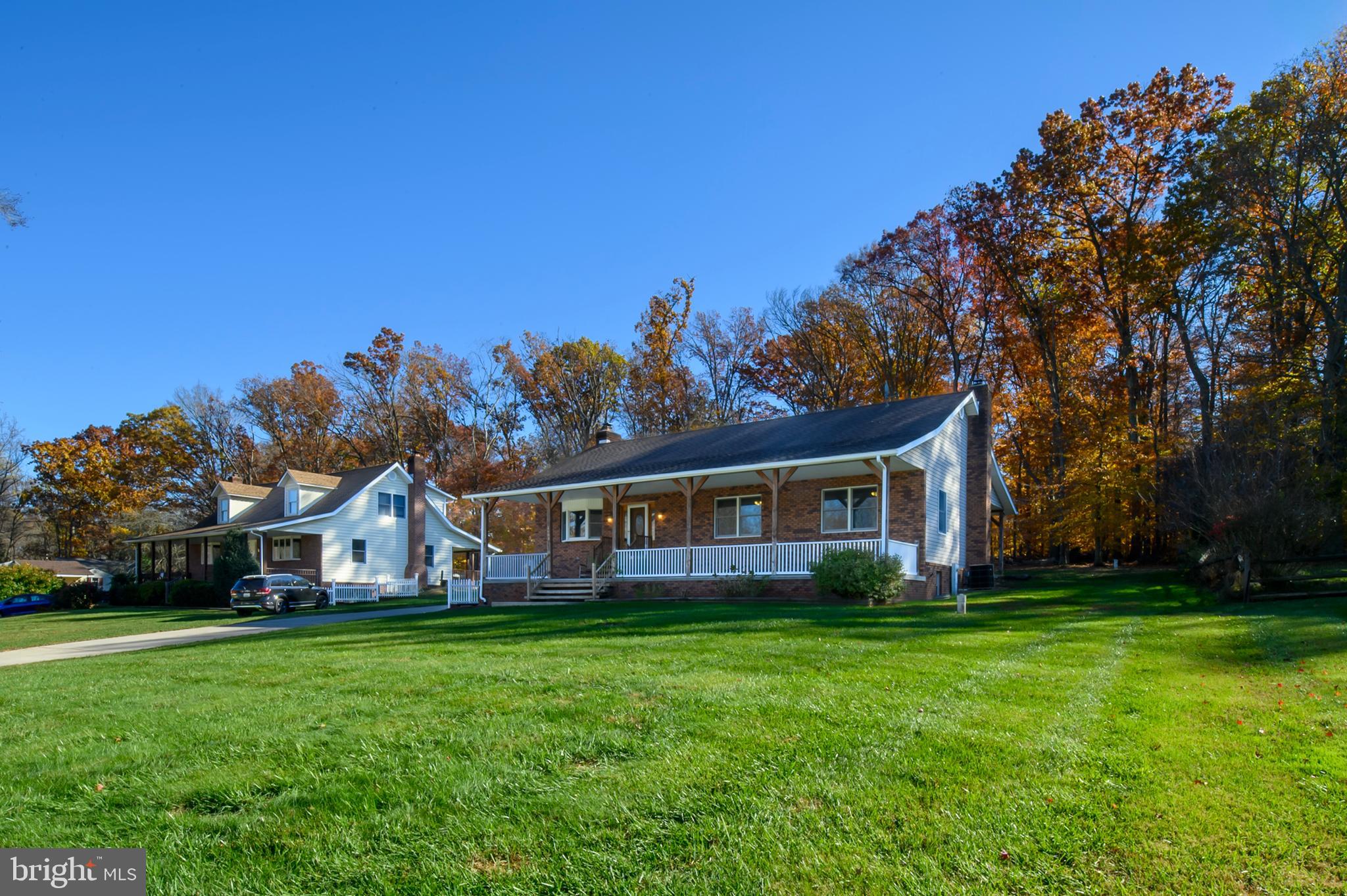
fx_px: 711
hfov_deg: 86.9
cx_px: 674
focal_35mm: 19
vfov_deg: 64.5
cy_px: 448
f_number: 32
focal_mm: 19
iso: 320
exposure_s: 1/320
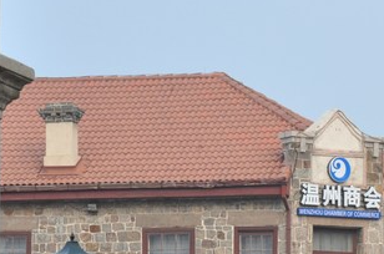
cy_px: 319
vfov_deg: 5.0
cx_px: 507
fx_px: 2895
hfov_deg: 7.5
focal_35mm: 272
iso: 800
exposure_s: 1/640
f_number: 8
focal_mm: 62
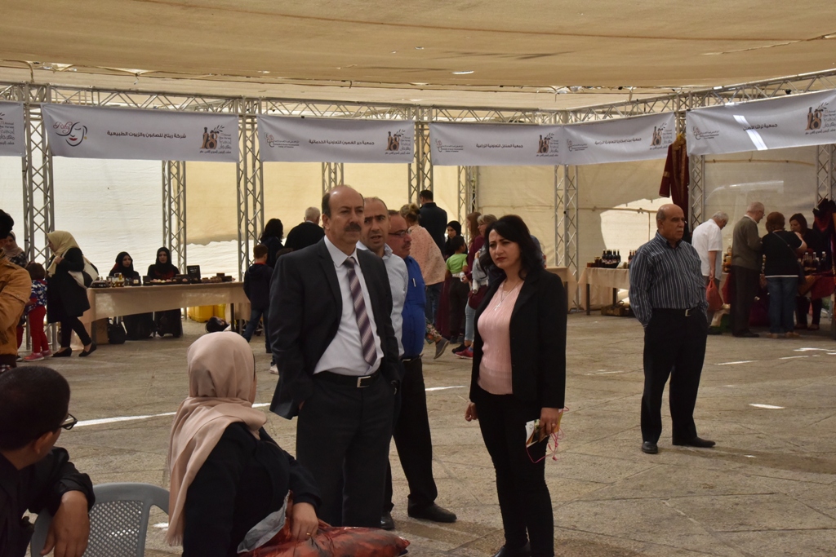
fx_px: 1208
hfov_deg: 38.2
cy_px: 278
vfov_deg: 26.0
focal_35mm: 52
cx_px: 418
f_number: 20
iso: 3200
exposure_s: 1/1600
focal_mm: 52
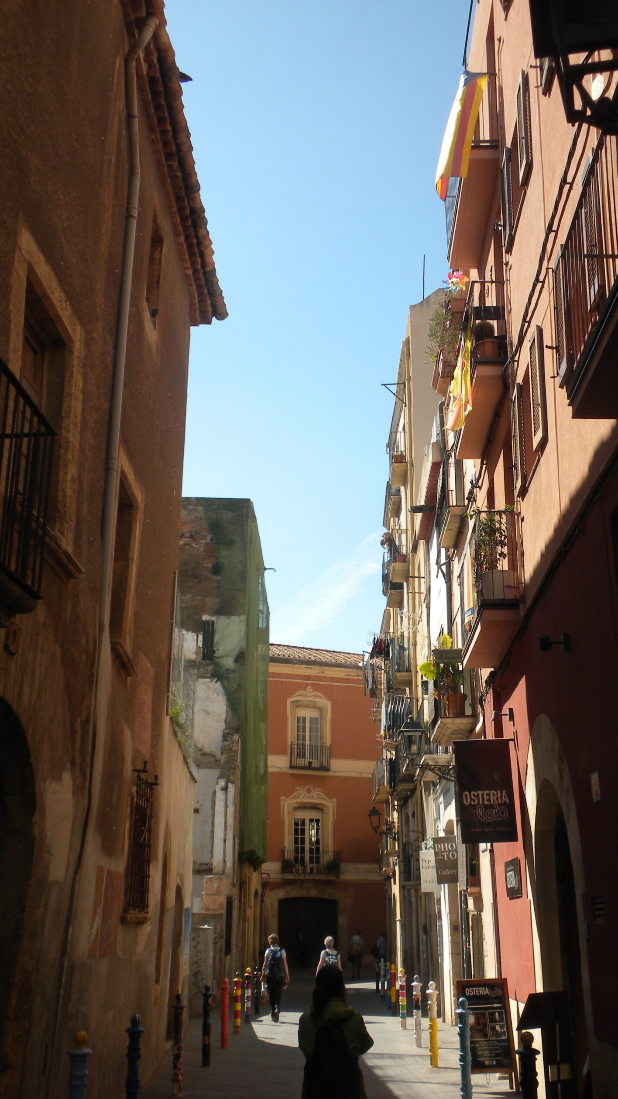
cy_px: 557
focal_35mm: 41
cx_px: 352
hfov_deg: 29.0
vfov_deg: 49.4
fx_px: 1194
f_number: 10
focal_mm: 6.6
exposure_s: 1/78.8
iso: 64
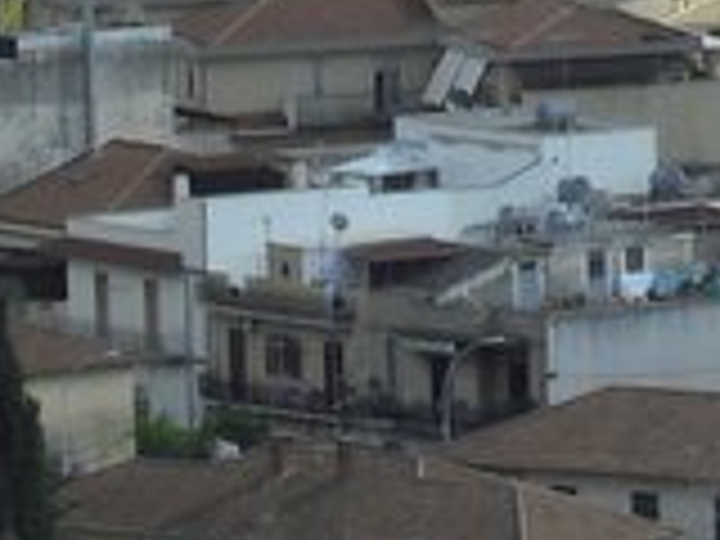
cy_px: -747
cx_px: 1548
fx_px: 12376
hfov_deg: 3.3
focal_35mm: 595
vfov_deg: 2.5
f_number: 4.7
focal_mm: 15.3
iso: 100
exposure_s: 1/640
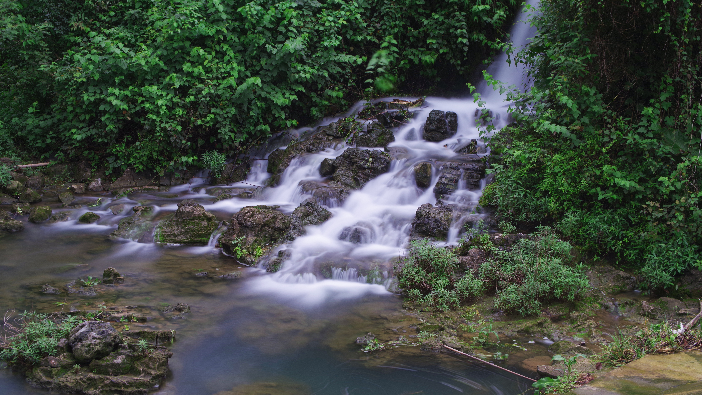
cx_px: 353
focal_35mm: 72
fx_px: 1340
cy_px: 179
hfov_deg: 29.4
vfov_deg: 16.8
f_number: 11
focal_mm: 68
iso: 100
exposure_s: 20
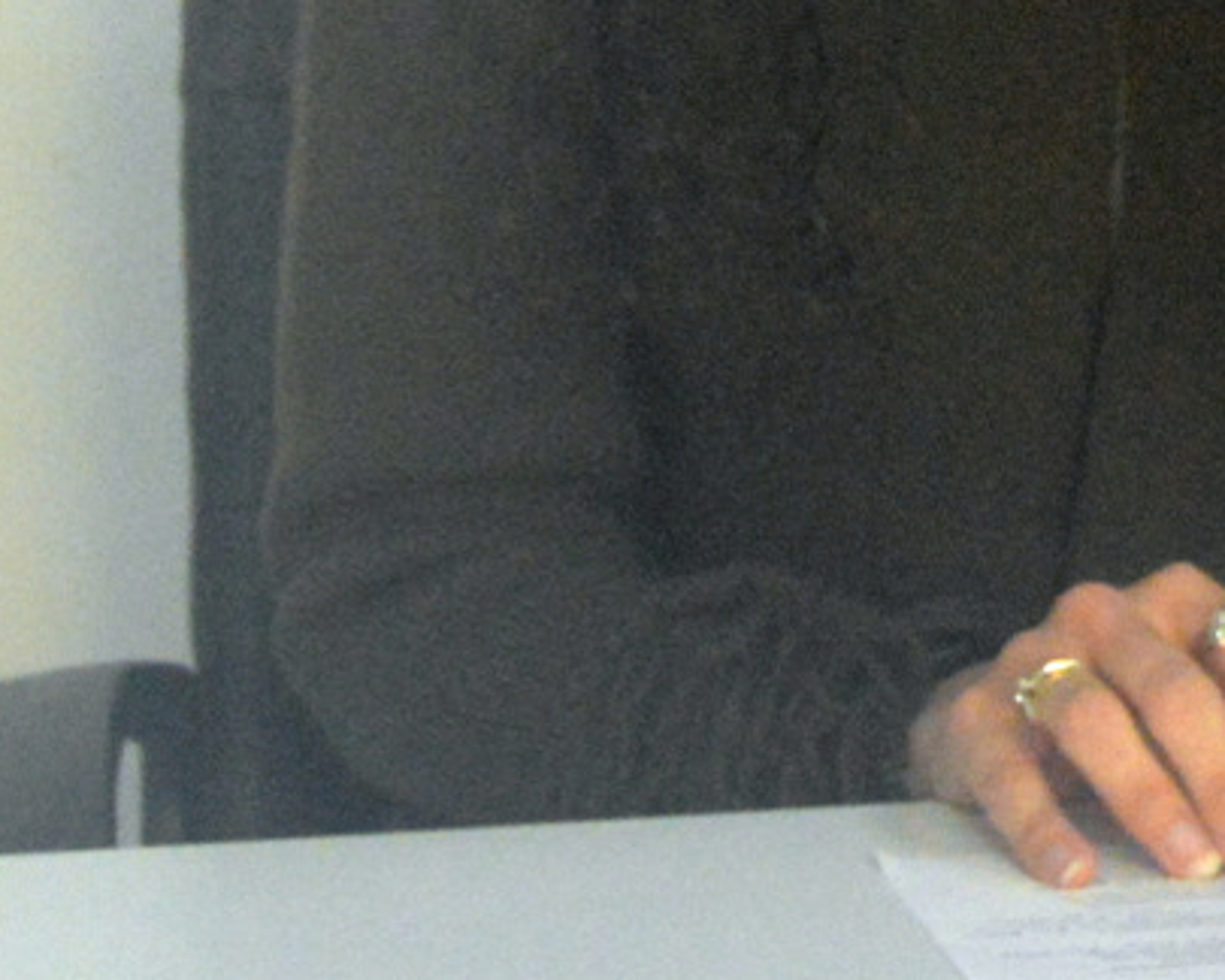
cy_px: -284
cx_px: 2202
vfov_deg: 8.6
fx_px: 6417
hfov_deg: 10.3
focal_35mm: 177
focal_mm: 34
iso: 3200
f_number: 5.6
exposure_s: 1/125
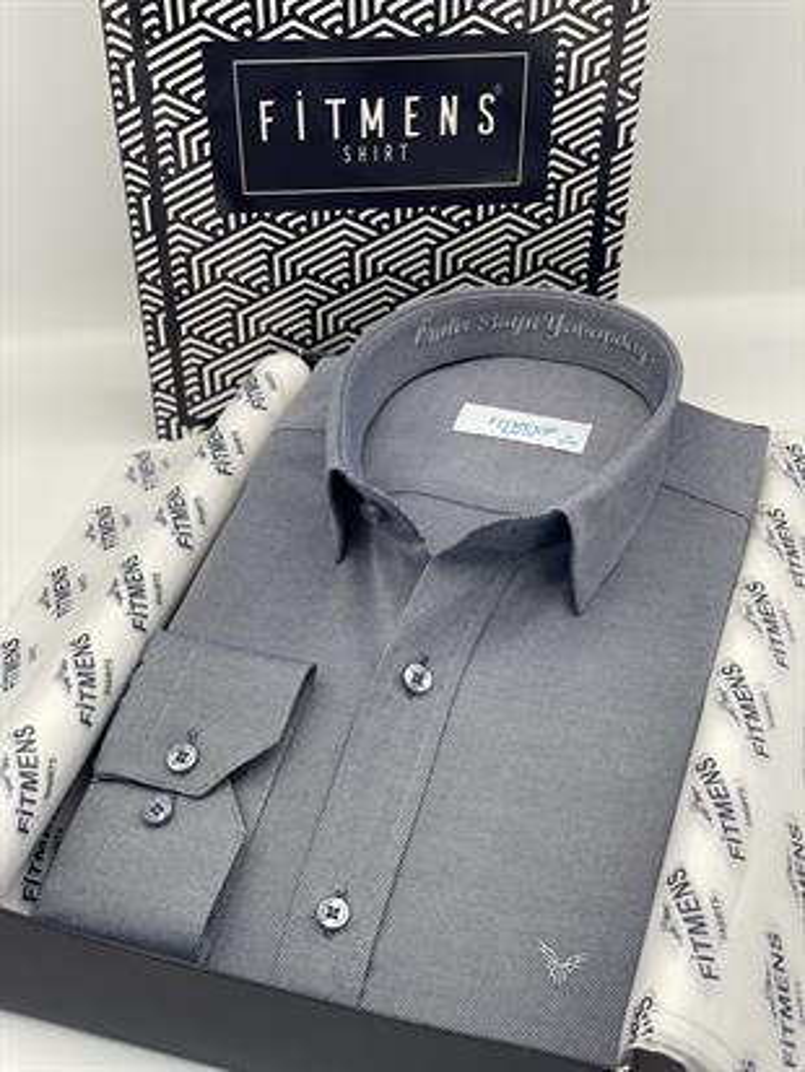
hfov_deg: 28.0
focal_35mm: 52
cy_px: 536
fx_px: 1612
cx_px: 402
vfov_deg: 36.8
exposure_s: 1/100
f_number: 2
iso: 40
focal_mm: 6
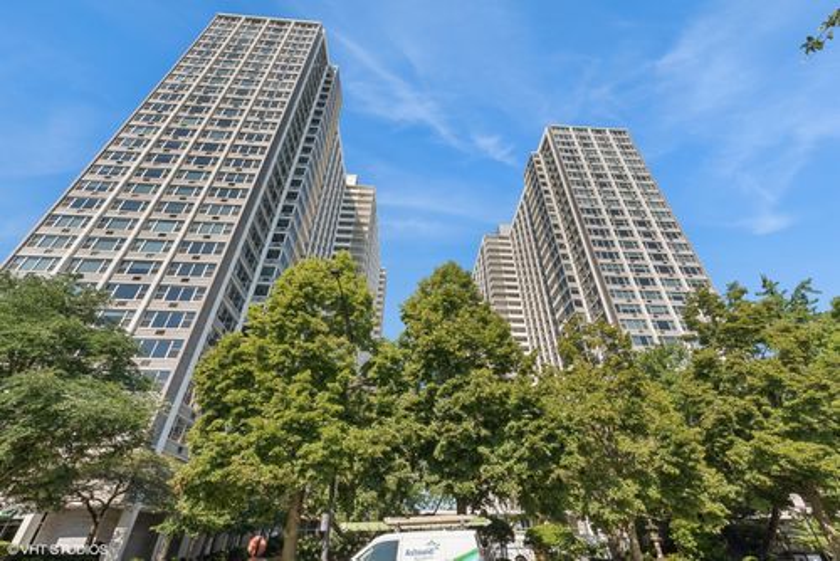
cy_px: 280
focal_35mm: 15
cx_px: 420
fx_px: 350
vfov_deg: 77.4
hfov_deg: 100.4
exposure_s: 1/640
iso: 250
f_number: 11
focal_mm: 15
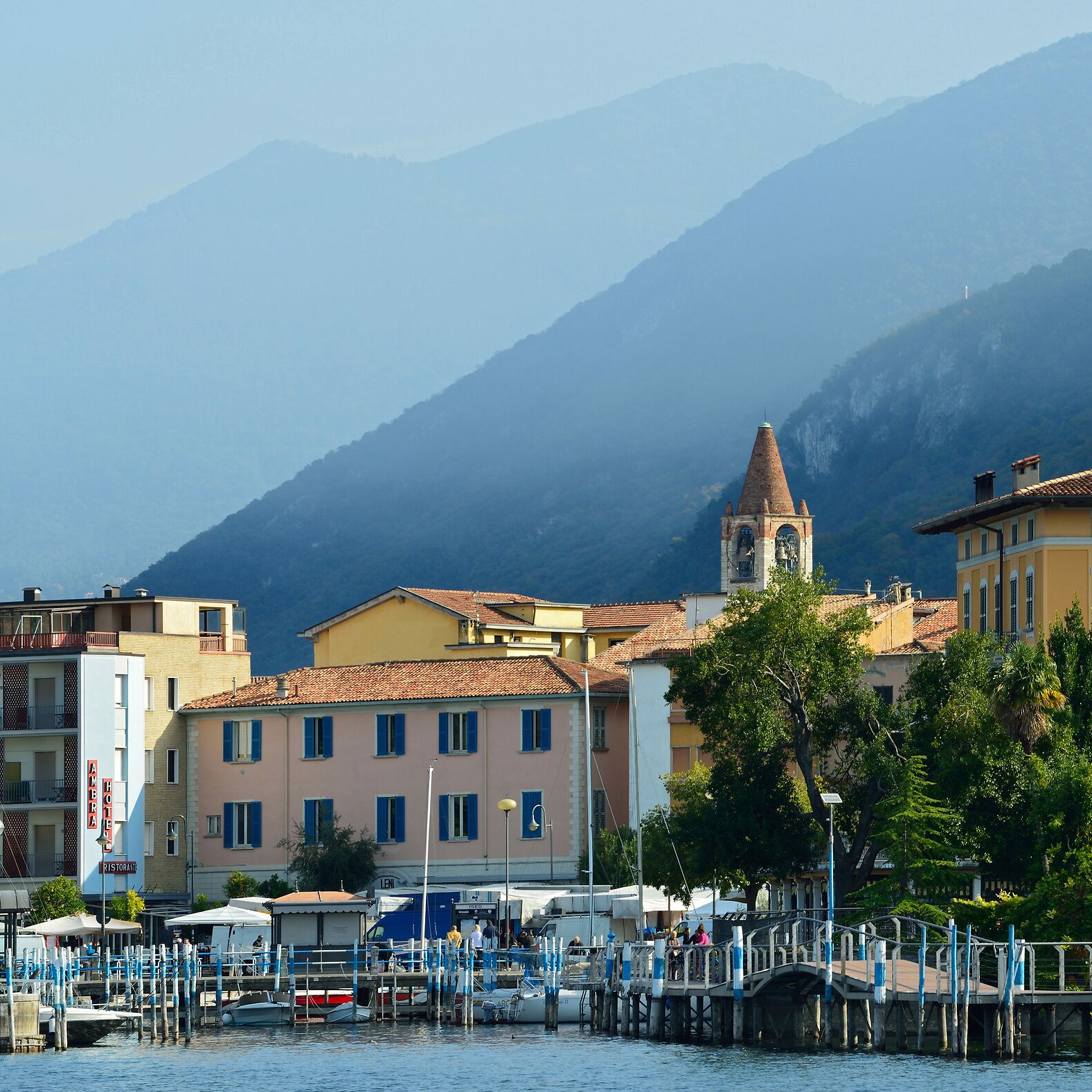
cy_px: 538
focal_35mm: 207
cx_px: 786
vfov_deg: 8.5
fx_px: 7388
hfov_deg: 8.4
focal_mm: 160
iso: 200
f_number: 11
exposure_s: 1/125
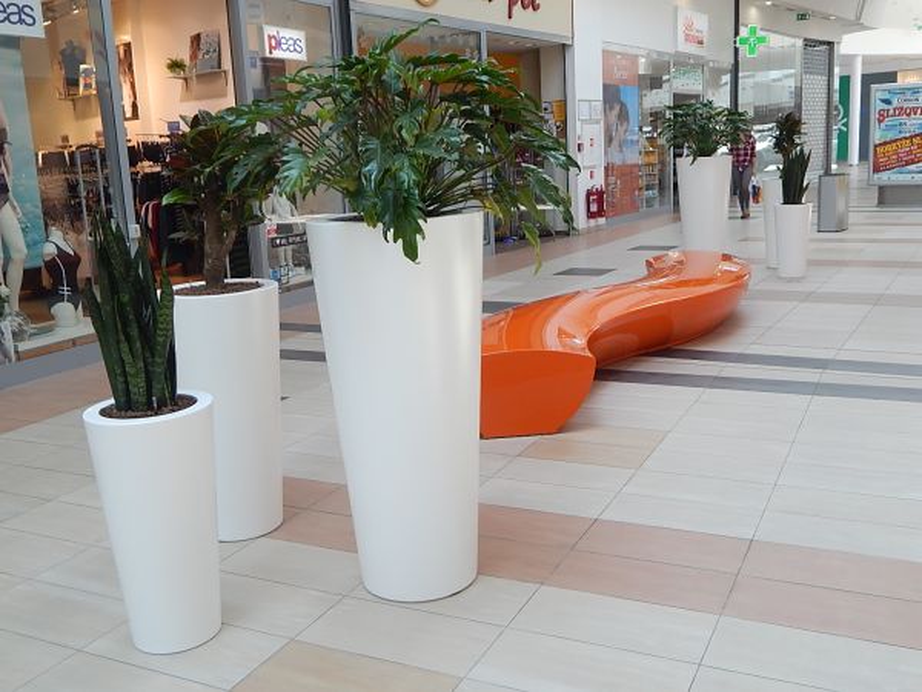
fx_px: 932
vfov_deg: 40.7
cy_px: 346
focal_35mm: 35
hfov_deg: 52.6
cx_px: 461
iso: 125
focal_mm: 6.1
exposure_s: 1/80
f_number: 3.3
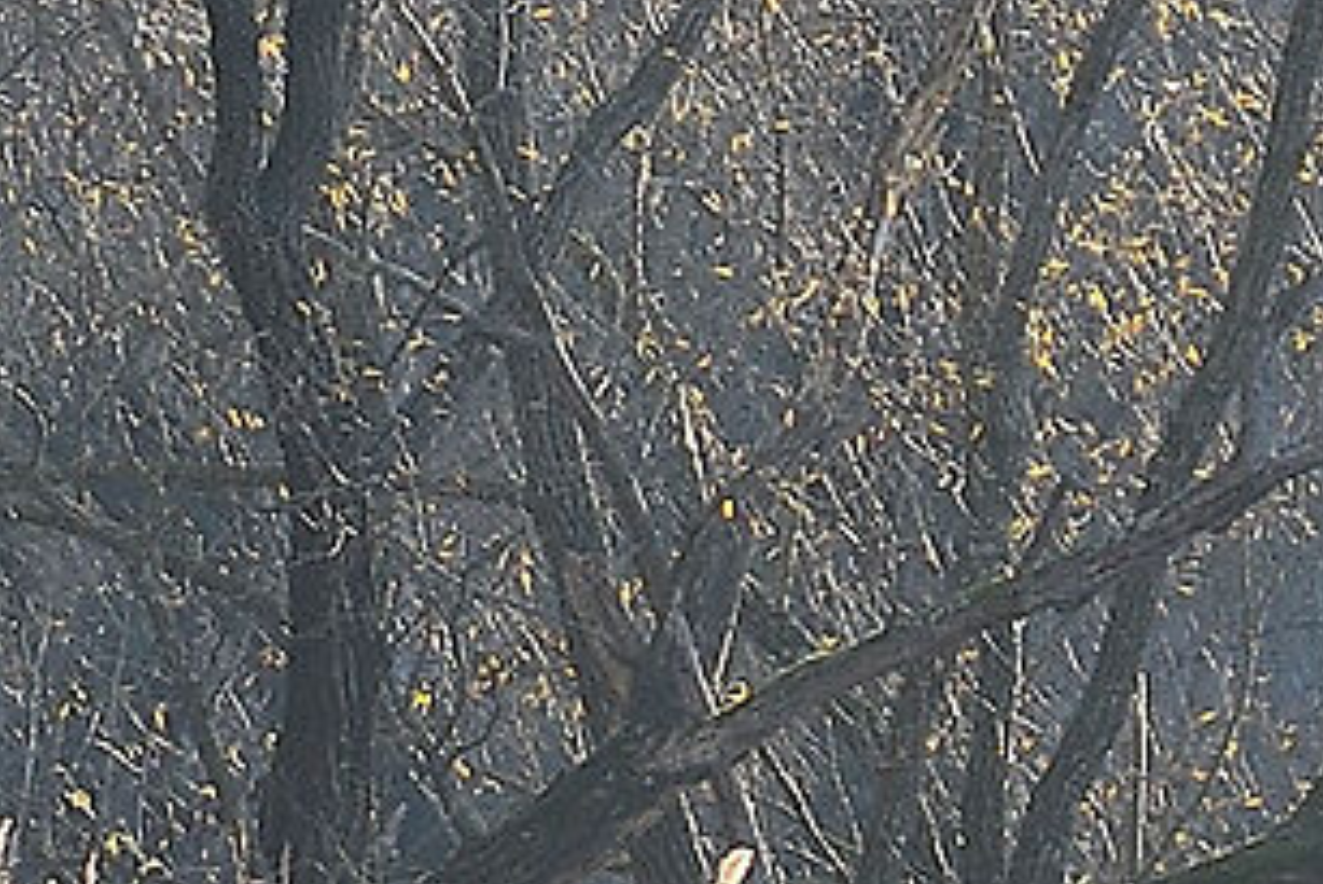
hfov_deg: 2.0
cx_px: -384
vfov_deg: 1.3
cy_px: -289
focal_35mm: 1054
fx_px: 38751
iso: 250
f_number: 8
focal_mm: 90
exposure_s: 1/160
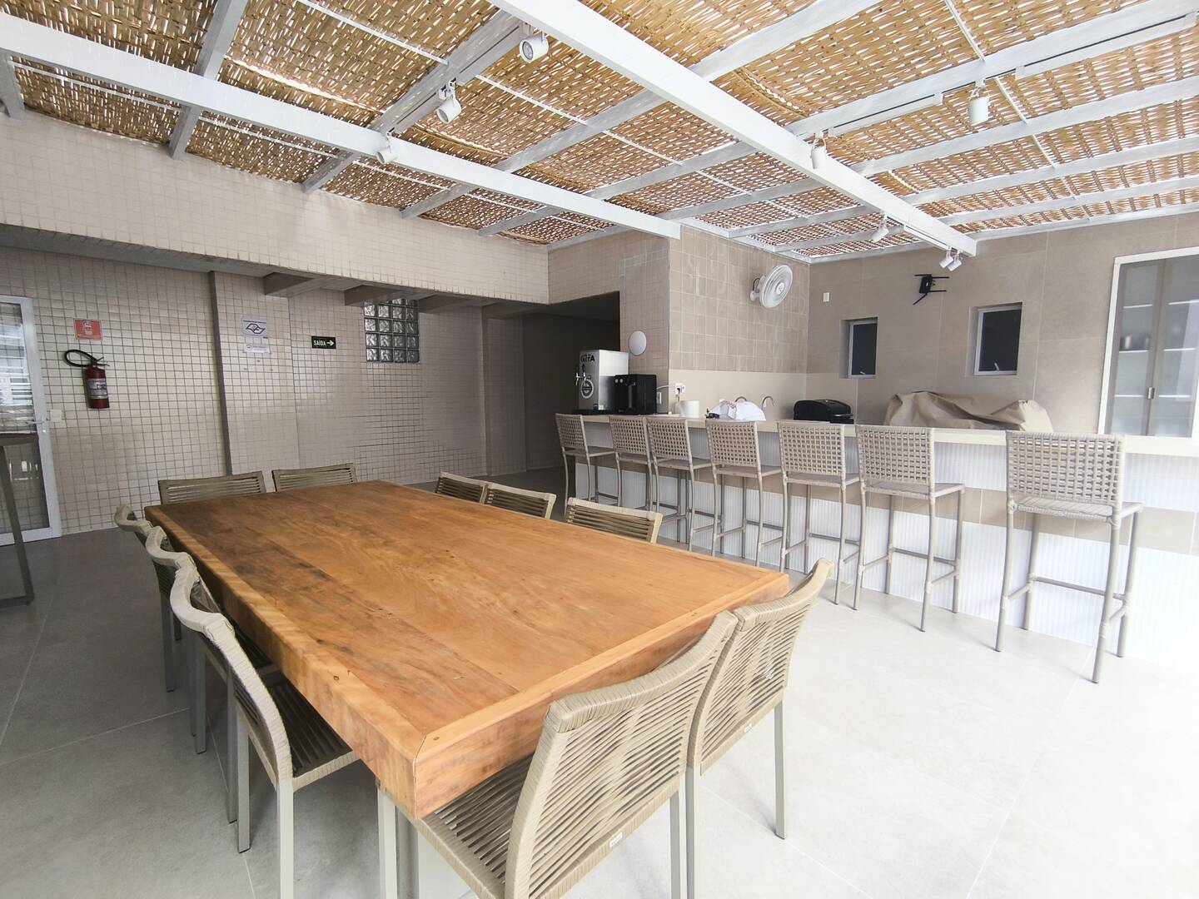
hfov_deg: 94.5
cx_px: 600
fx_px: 554
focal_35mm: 16
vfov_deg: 78.1
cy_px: 450
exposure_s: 1/127
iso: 50
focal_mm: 1.65
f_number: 2.2
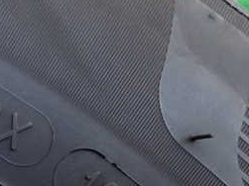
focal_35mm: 91
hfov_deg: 20.3
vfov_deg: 16.2
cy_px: 109
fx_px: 654
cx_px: -41
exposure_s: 1/125
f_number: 2.7
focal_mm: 6.83
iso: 320
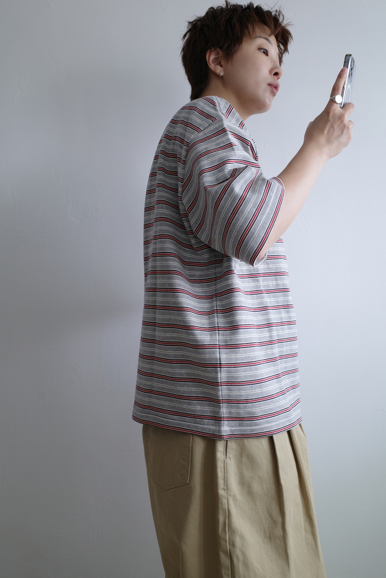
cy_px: 289
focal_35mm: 35
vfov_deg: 54.4
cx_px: 193
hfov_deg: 37.9
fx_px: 563
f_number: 2.8
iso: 320
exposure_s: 1/30
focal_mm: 18.3
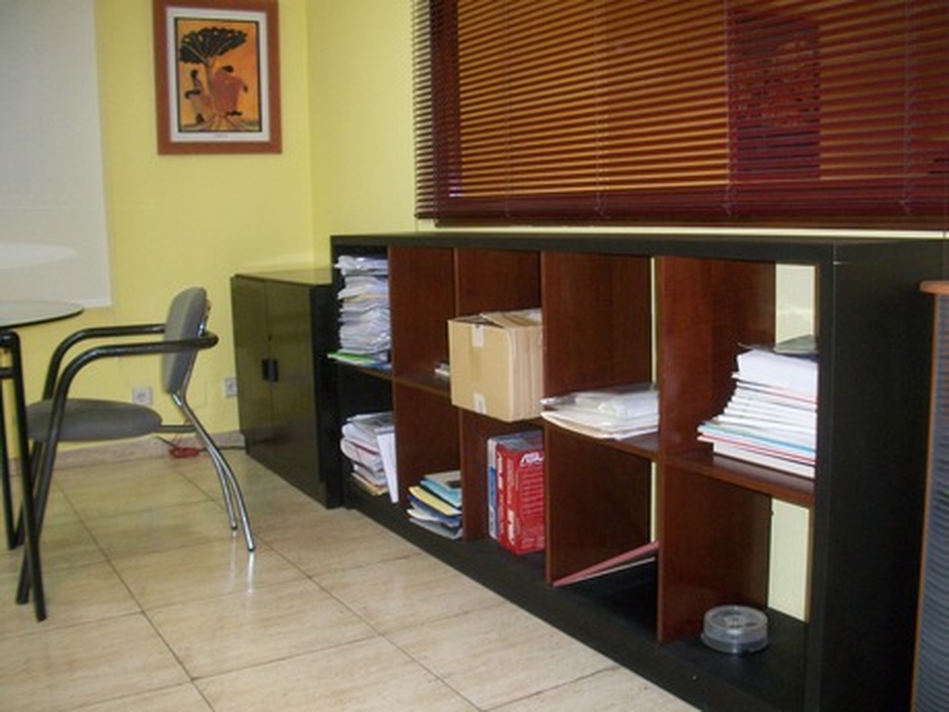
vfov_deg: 40.7
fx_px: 960
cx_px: 474
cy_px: 356
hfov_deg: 52.6
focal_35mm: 35
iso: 320
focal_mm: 6.3
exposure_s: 1/30
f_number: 3.1
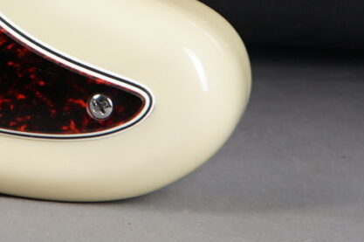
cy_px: -487
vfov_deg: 5.6
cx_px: -223
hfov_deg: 8.8
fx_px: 2293
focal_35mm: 227
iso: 160
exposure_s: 1/160
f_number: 7.1
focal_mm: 37
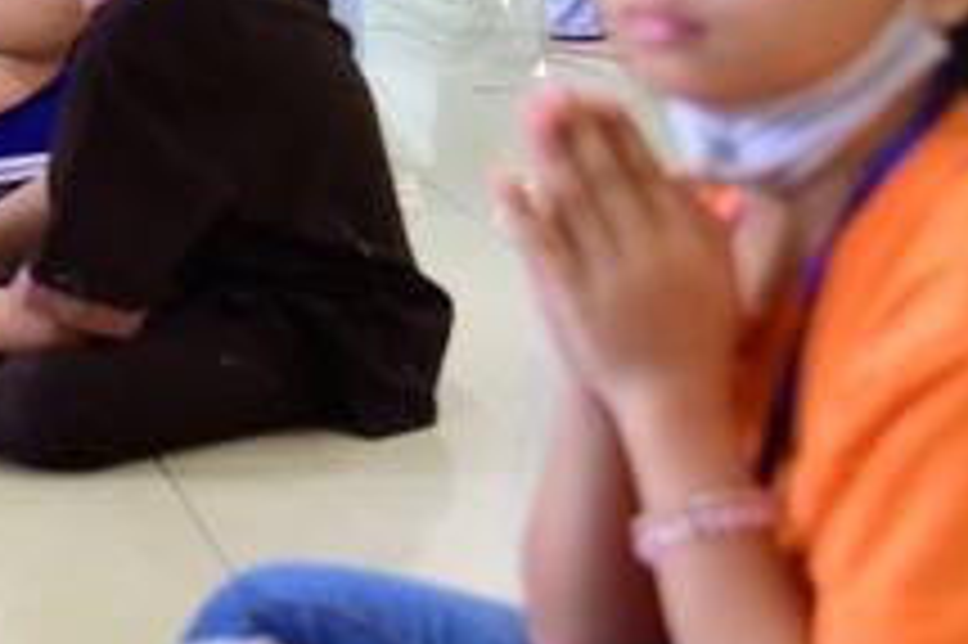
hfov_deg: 15.7
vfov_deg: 11.2
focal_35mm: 121
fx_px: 3251
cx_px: -441
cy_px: 7
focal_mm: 40
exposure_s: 1/80
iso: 2000
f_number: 4
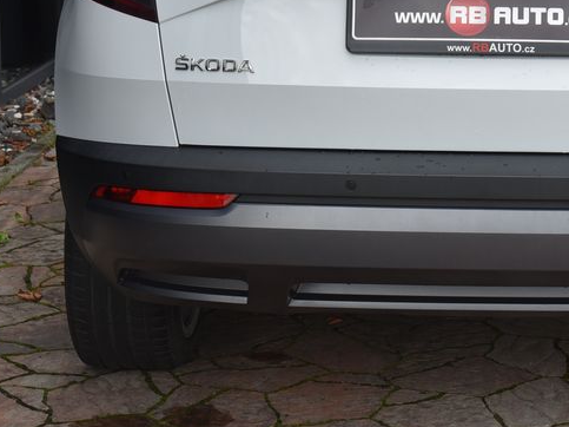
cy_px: 29
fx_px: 1742
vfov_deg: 13.8
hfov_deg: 18.4
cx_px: 456
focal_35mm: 106
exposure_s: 1/250
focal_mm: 52
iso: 500
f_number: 8
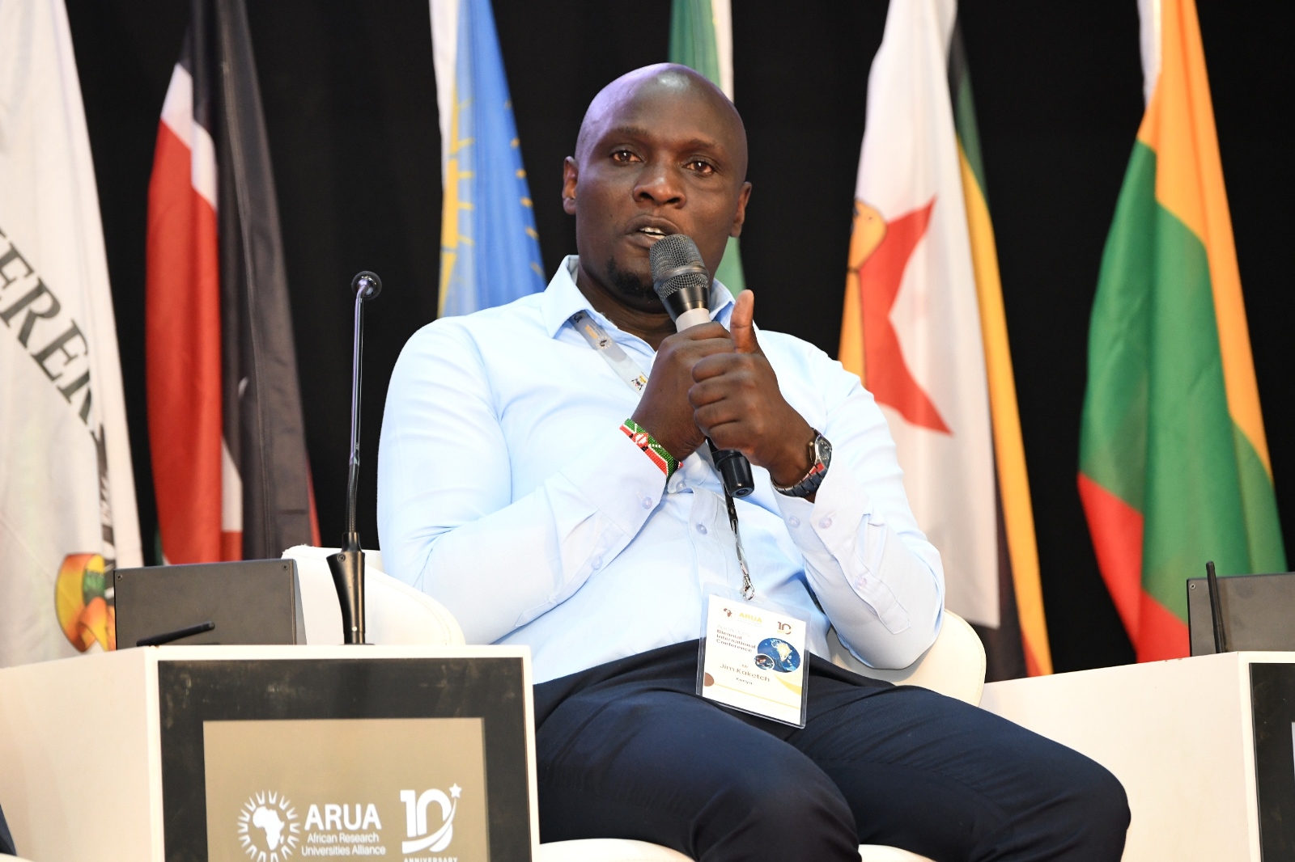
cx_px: 648
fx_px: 12227
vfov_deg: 4.0
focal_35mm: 340
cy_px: 431
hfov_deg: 6.1
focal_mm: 340
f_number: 5.6
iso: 3200
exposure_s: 1/125
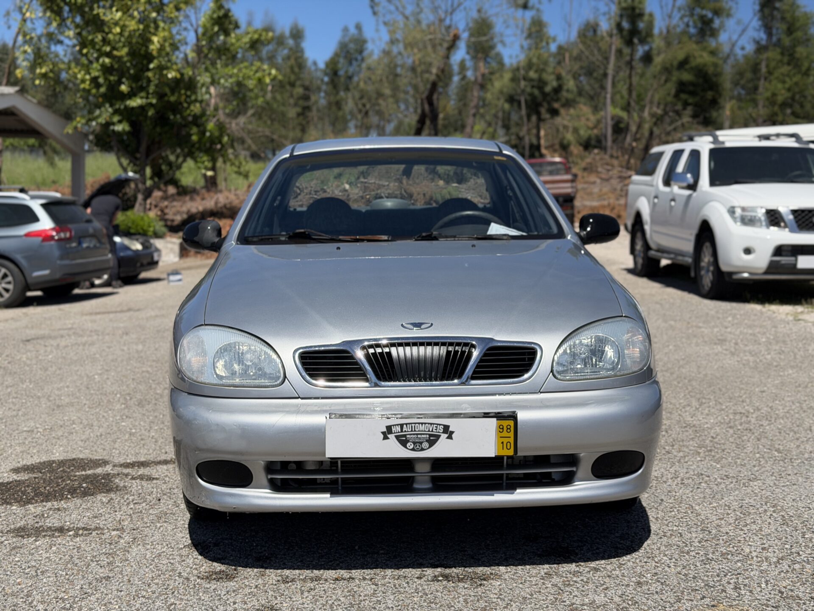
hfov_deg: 39.7
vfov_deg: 30.3
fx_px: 1129
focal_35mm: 48
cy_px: 306
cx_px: 407
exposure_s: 1/9901
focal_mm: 6.76
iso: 64
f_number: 1.78
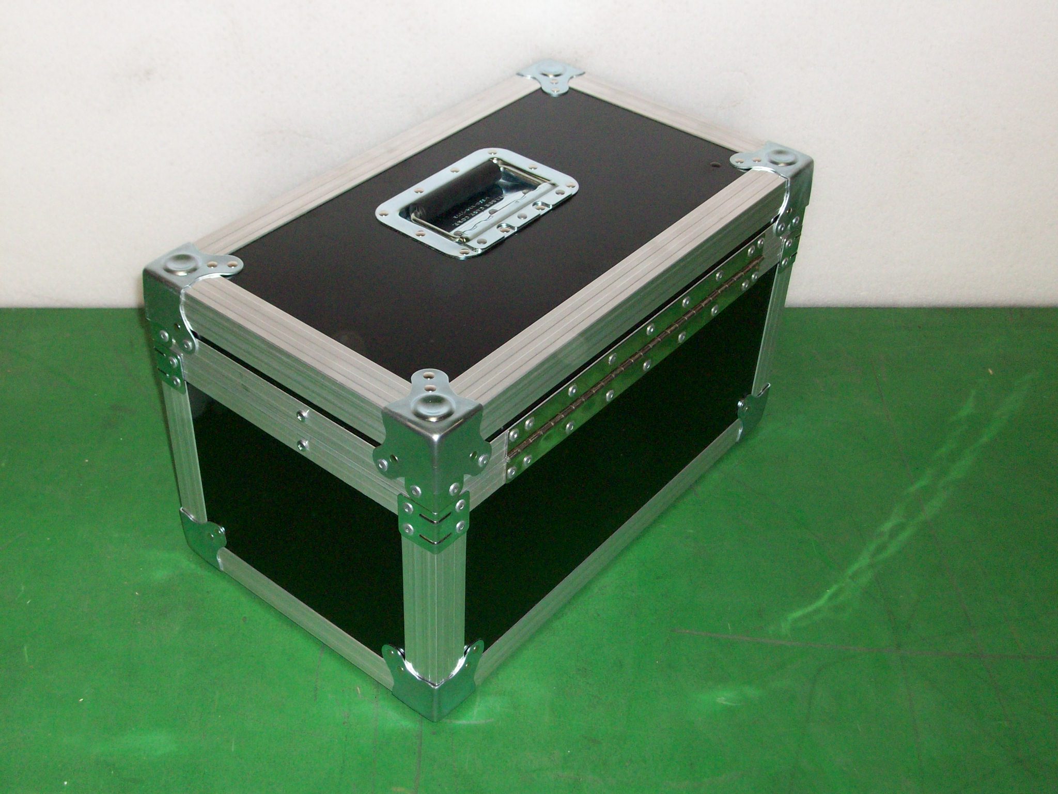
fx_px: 1284
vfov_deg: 34.3
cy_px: 397
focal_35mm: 42
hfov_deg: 44.8
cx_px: 529
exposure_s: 1/65.1
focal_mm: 7.1
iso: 160
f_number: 3.2
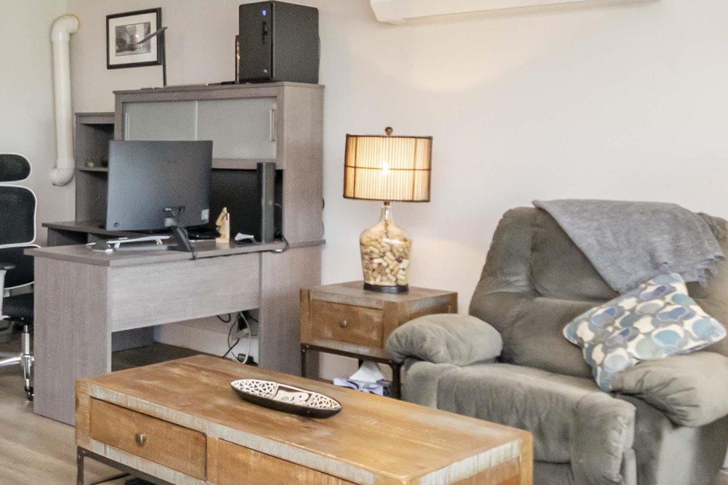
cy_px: 139
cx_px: 9
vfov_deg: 28.9
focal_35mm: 46
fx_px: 930
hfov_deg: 38.3
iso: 800
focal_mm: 10
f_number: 6.3
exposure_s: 1/60
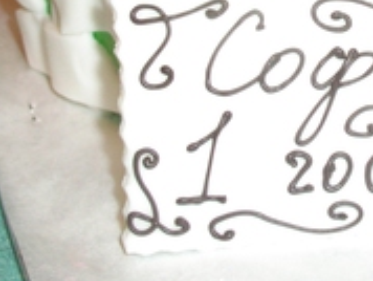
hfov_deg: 20.8
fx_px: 982
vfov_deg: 15.9
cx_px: 369
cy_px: -13
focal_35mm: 91
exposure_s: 1/60
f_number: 2.9
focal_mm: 7.8
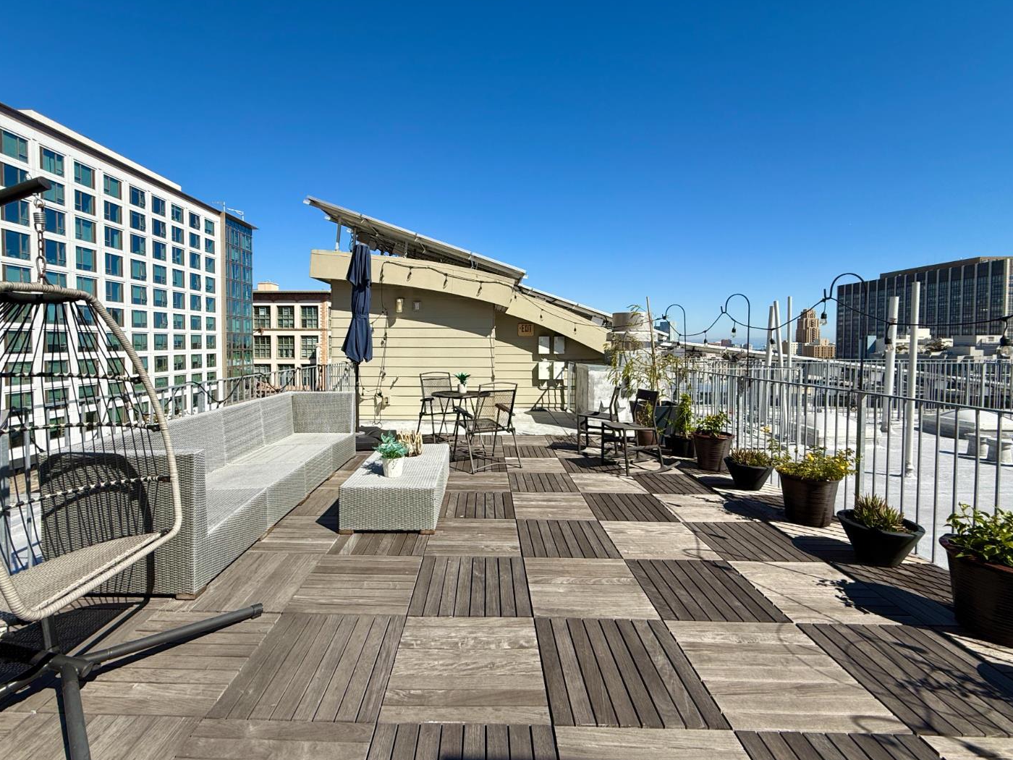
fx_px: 439
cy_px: 390
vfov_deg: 81.7
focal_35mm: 15
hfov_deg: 98.1
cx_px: 481
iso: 50
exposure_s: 1/3125
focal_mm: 2.22
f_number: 2.2
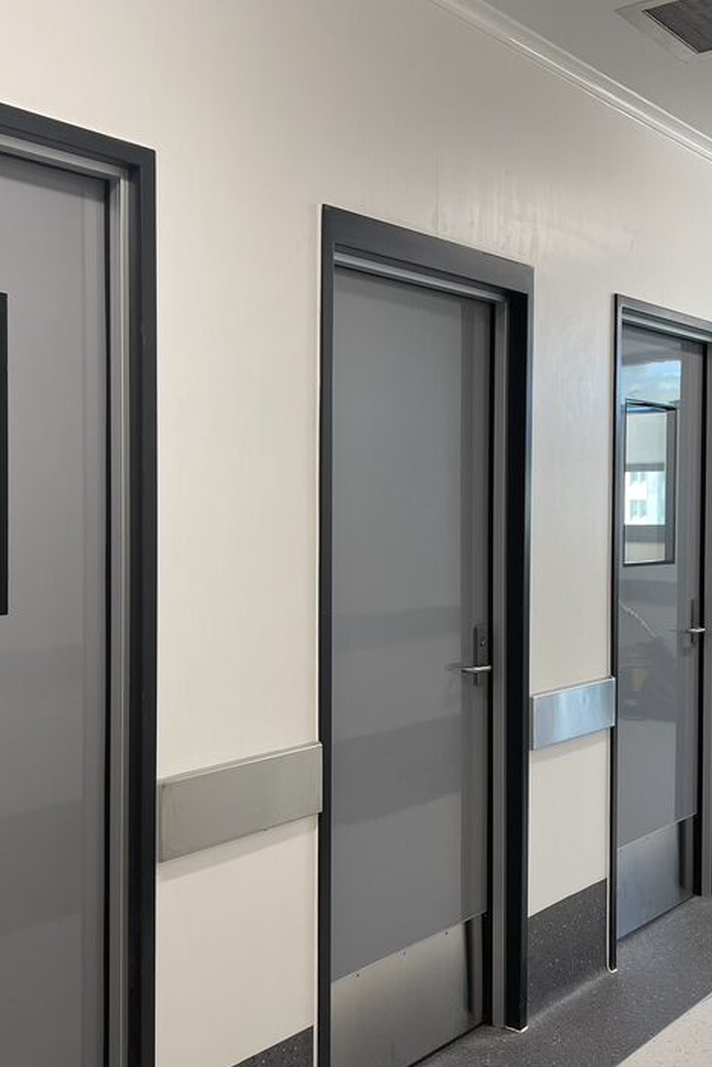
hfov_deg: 35.6
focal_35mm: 37
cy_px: 532
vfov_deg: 51.9
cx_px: 237
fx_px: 1096
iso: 64
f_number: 1.6
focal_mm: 5.1
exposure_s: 1/100
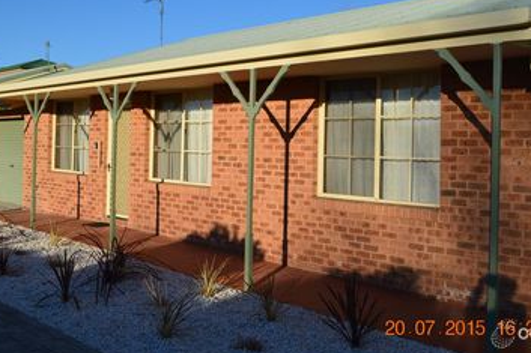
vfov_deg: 30.3
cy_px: 128
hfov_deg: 44.5
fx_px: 649
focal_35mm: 44
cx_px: 259
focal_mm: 22
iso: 140
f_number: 11
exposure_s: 1/125
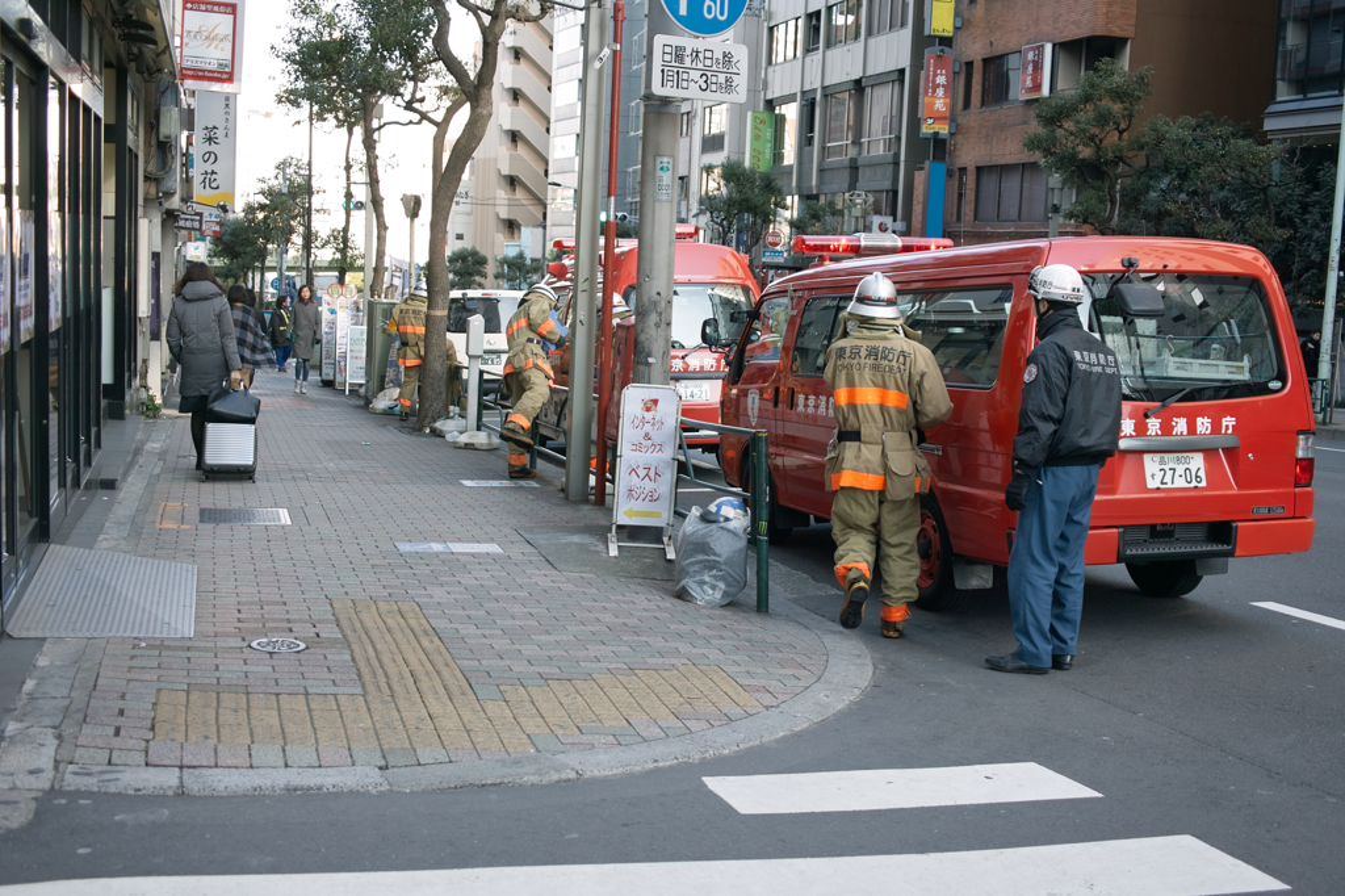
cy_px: 448
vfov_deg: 32.6
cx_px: 672
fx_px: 1531
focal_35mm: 41
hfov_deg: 47.4
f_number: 2.8
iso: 100
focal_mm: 24.2
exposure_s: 1/100
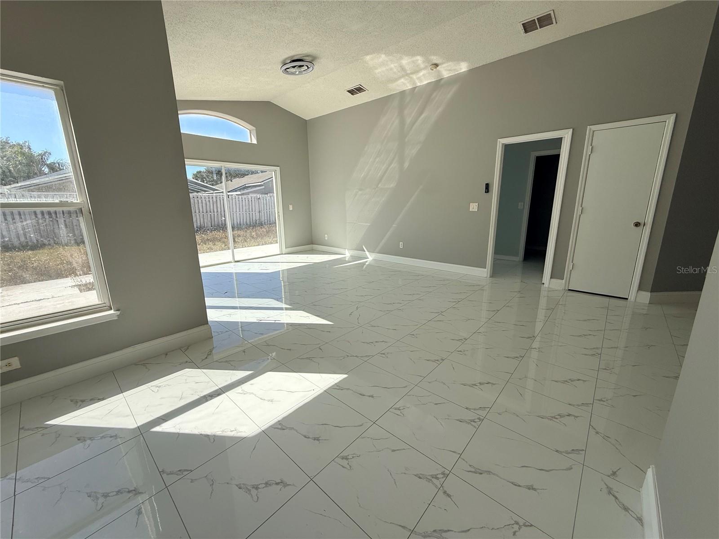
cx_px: 360
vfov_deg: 85.7
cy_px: 270
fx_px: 291
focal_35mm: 14
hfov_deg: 102.1
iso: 64
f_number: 2.2
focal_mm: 2.22
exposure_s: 1/1497
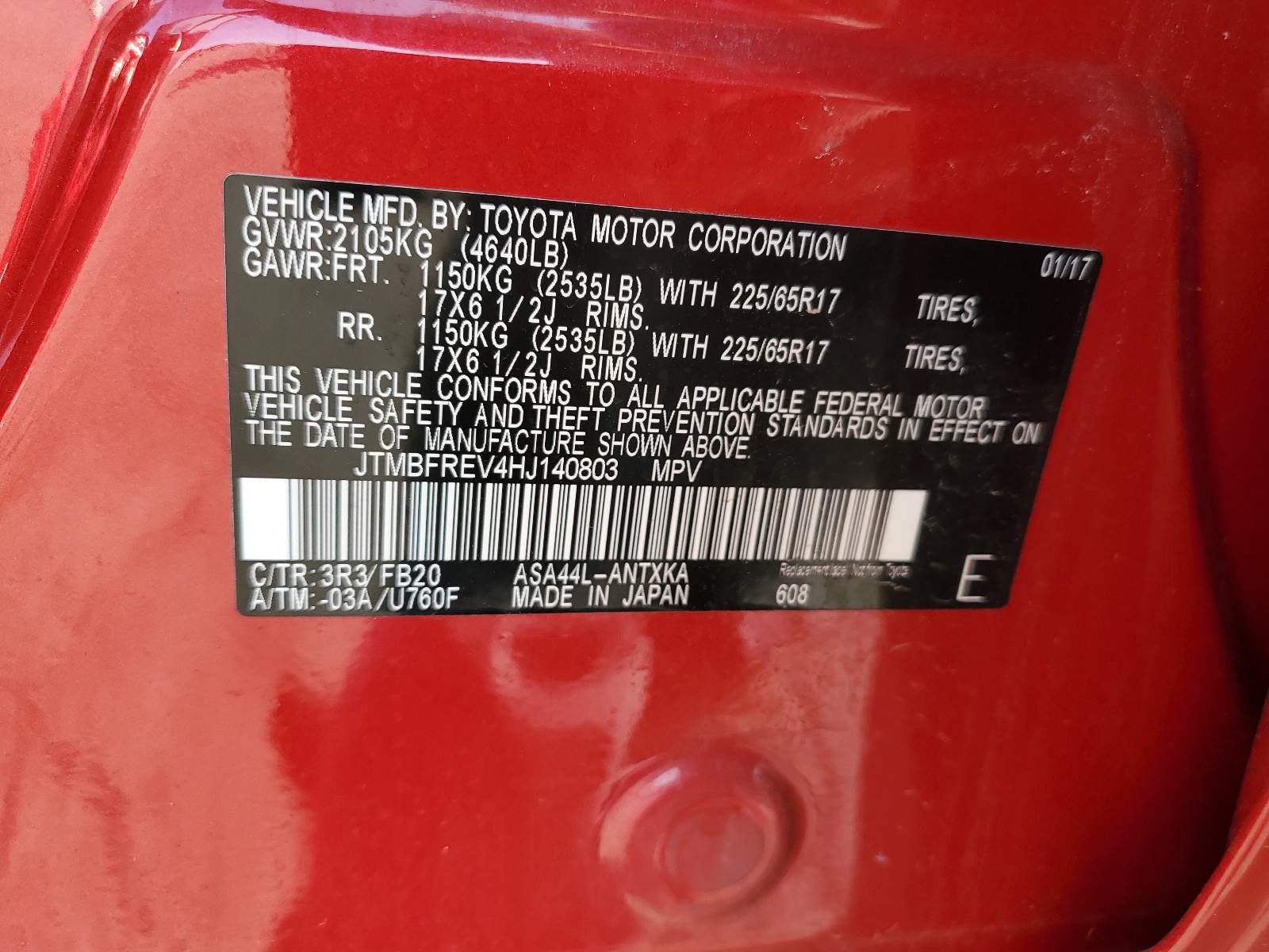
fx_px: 953
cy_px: 476
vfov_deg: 53.1
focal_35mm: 26
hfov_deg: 67.3
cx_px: 634
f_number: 1.5
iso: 50
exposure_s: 1/145
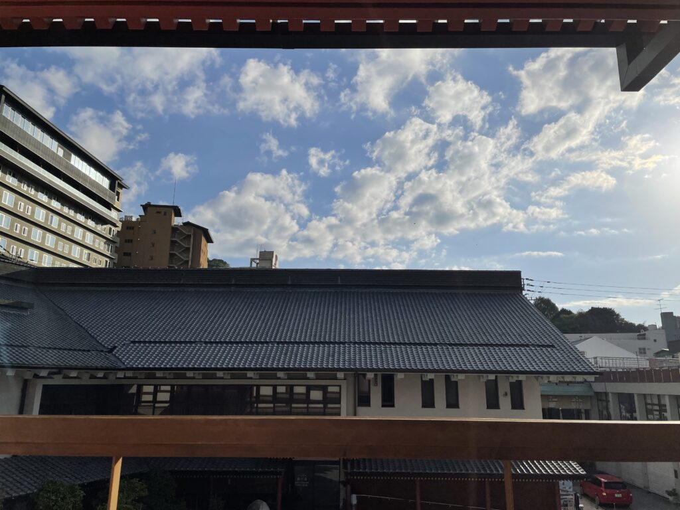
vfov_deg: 53.1
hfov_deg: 67.3
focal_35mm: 26
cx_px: 340
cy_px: 255
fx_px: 511
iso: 32
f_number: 1.6
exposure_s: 1/25000
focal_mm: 4.2
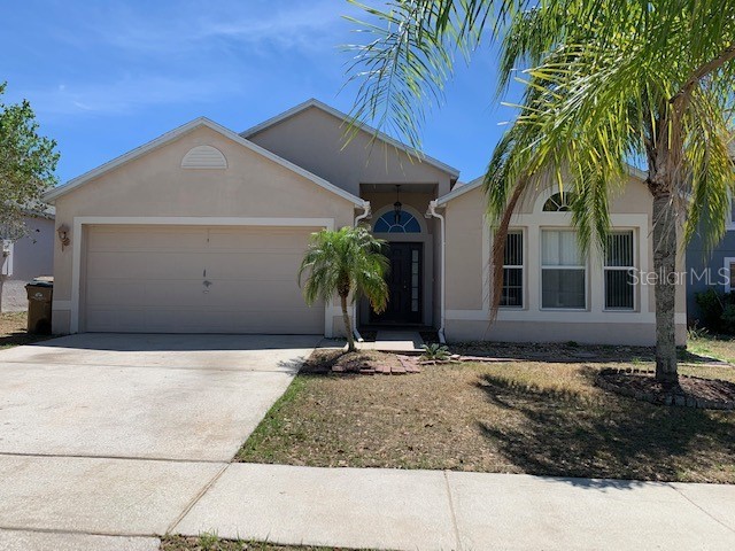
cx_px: 368
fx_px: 552
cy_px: 276
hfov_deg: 67.3
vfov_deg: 53.1
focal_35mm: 26
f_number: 1.8
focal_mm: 4.25
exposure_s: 1/2755
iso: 25
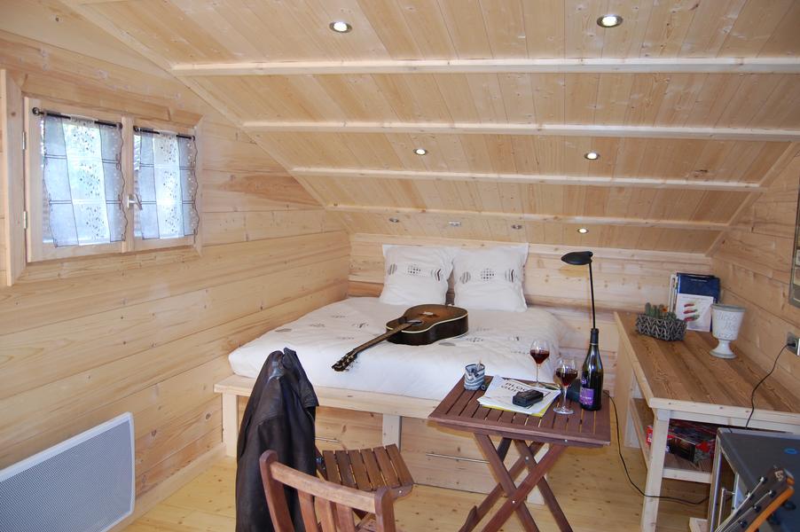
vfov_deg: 47.9
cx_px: 400
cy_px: 266
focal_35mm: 27
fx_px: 600
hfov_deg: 67.4
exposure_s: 1/80
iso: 400
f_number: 3.5
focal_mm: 18
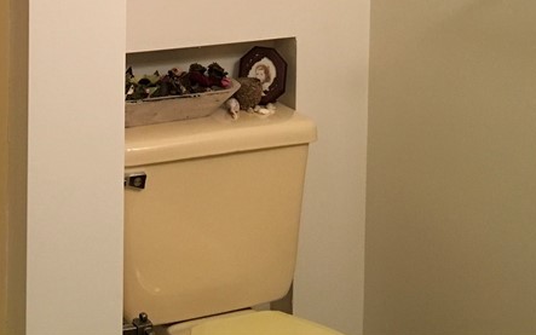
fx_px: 1037
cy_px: -126
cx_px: 115
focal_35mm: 71
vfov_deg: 17.0
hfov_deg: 28.4
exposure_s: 1/30
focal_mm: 4.15
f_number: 2.2
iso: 125
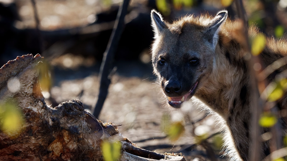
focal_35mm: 622
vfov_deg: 2.0
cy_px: 102
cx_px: 193
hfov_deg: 3.5
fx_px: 4733
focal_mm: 400
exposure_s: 1/3200
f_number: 5
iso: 800
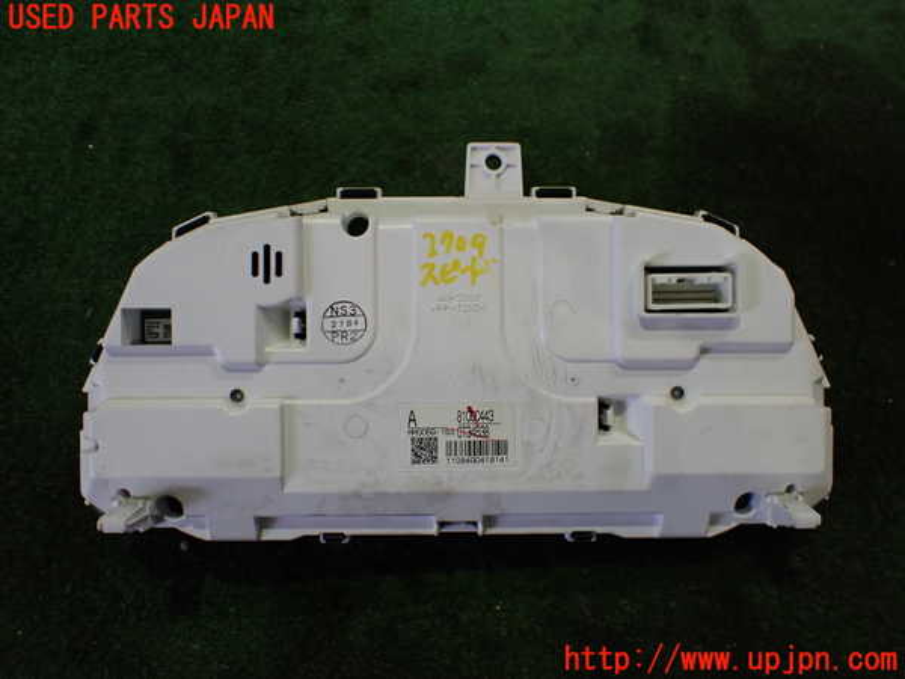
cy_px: 340
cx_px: 452
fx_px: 784
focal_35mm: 30
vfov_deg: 46.8
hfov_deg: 60.0
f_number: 2.3
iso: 400
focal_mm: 5.4
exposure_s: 1/125
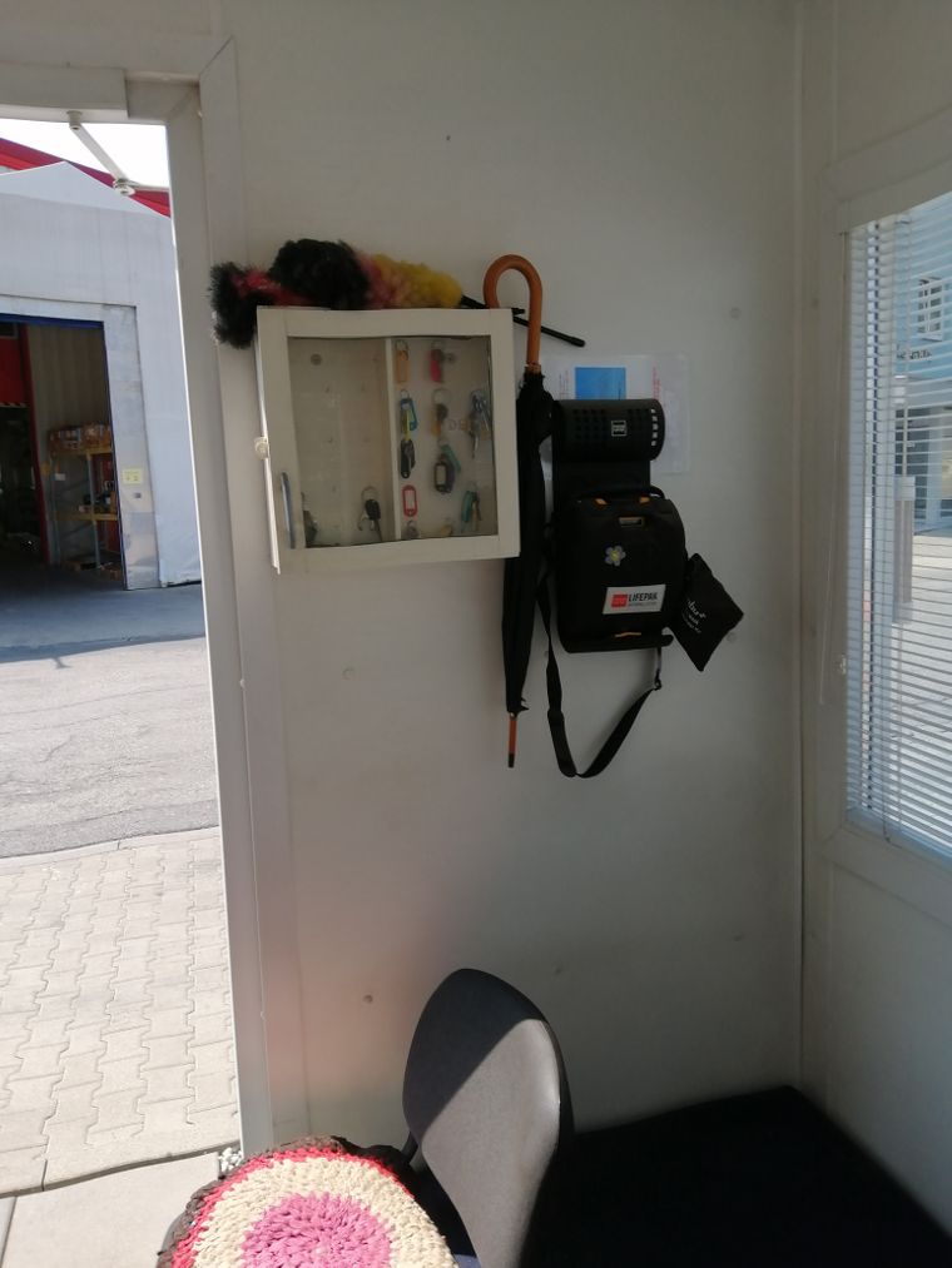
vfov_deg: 67.3
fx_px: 953
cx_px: 476
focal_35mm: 26
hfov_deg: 53.1
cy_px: 634
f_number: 1.8
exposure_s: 1/1064
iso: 50
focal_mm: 3.6
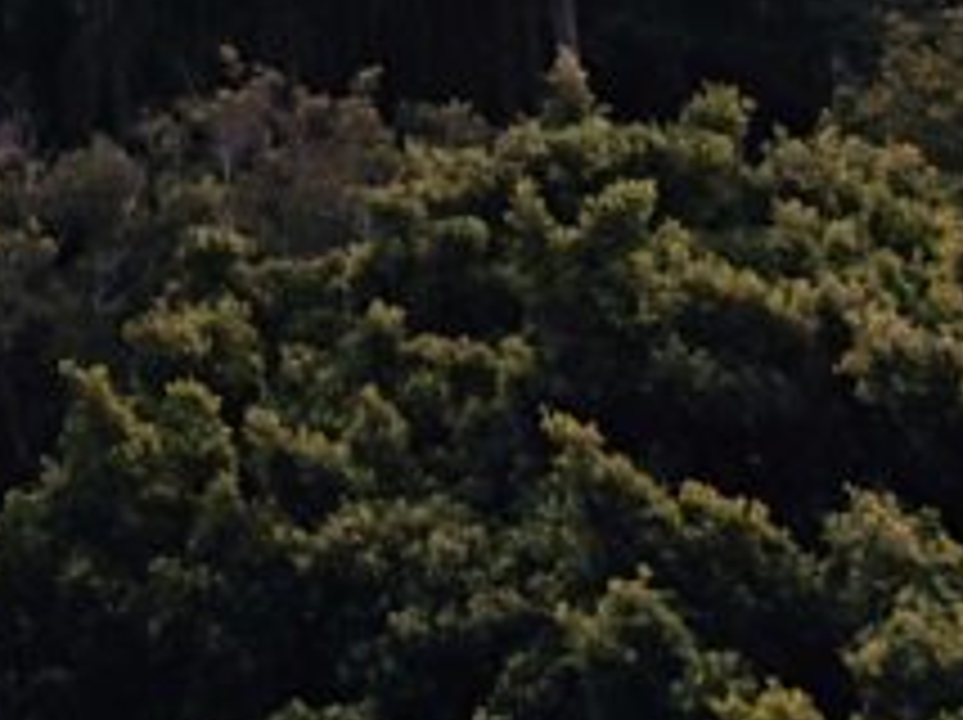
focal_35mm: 60
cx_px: 32
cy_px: -902
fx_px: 1667
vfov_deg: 15.8
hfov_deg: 30.3
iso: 136
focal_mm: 1.95
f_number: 2.2
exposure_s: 1/50
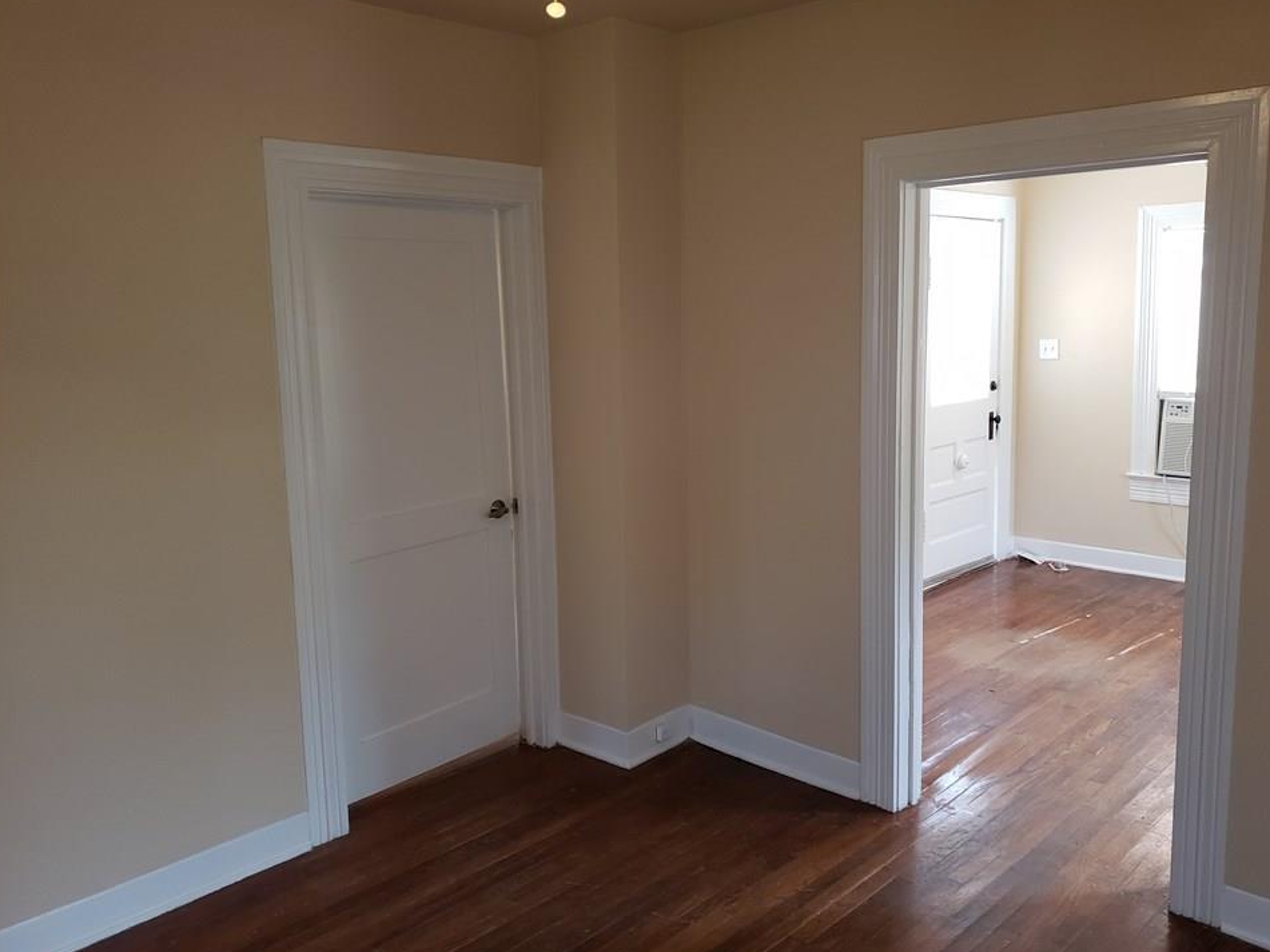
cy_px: 478
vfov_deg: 49.7
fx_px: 1027
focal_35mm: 28
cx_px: 670
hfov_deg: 63.4
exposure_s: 1/120
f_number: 1.5
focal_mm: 4.3
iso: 200
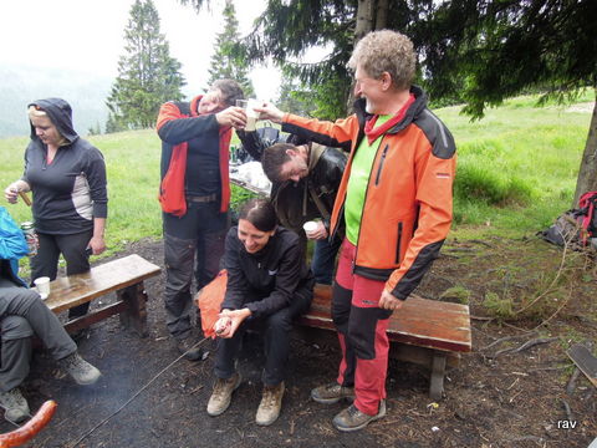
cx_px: 298
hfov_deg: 71.6
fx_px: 414
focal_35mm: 24
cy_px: 224
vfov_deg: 56.8
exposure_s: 1/100
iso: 160
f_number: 2.8
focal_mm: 4.3
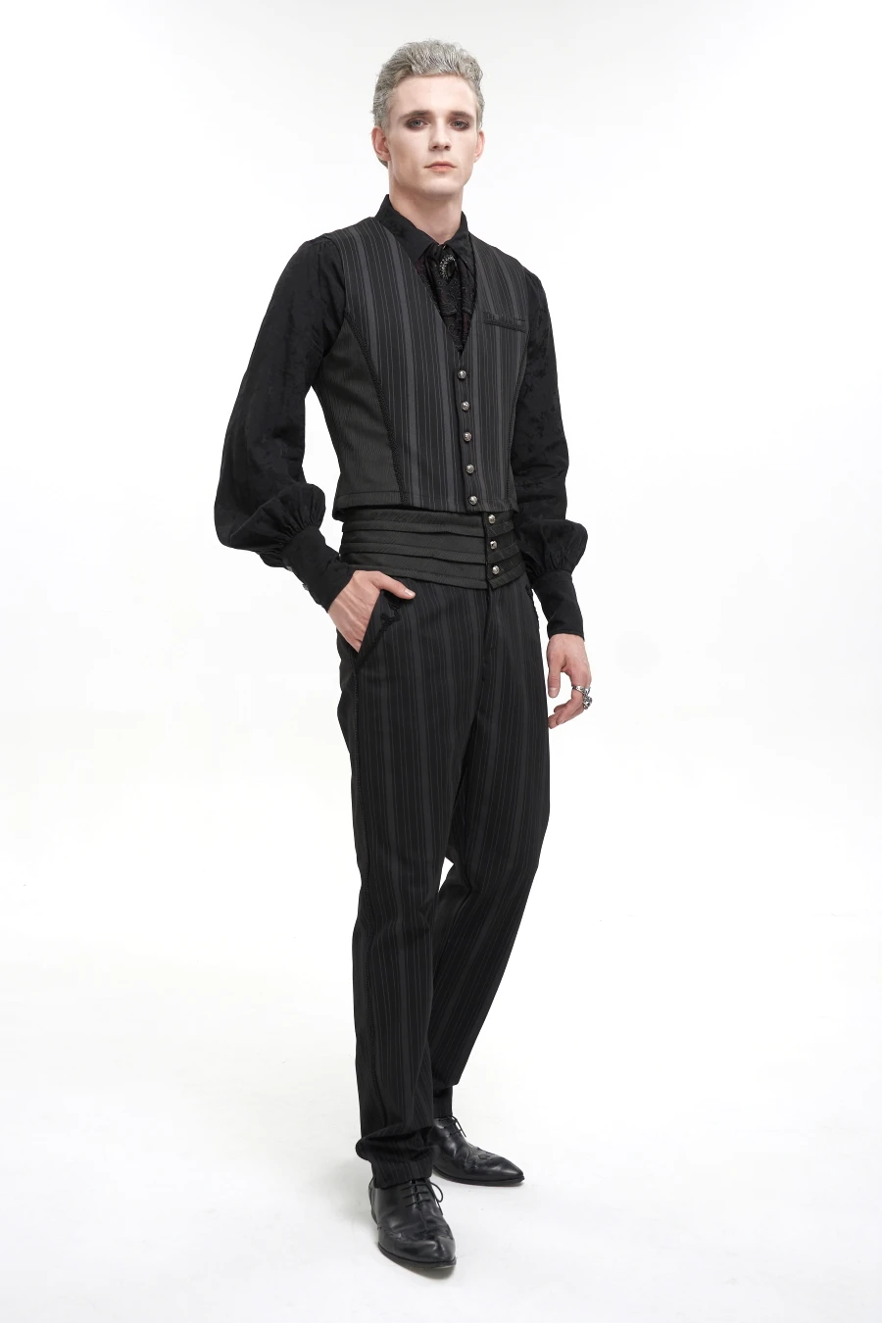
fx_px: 1654
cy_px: 662
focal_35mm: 45
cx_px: 441
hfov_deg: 29.9
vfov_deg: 43.6
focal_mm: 30
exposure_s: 1/100
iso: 160
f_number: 5
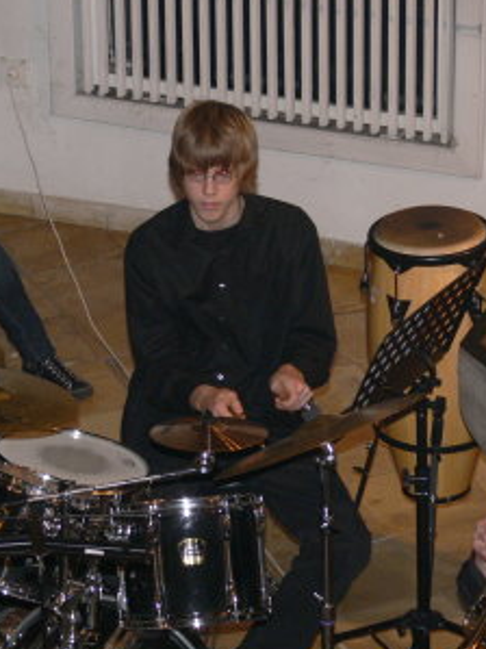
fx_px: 3690
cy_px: 344
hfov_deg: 7.5
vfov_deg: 10.0
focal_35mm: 197
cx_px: 47
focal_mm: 28.3
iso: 100
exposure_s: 1/30
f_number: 4
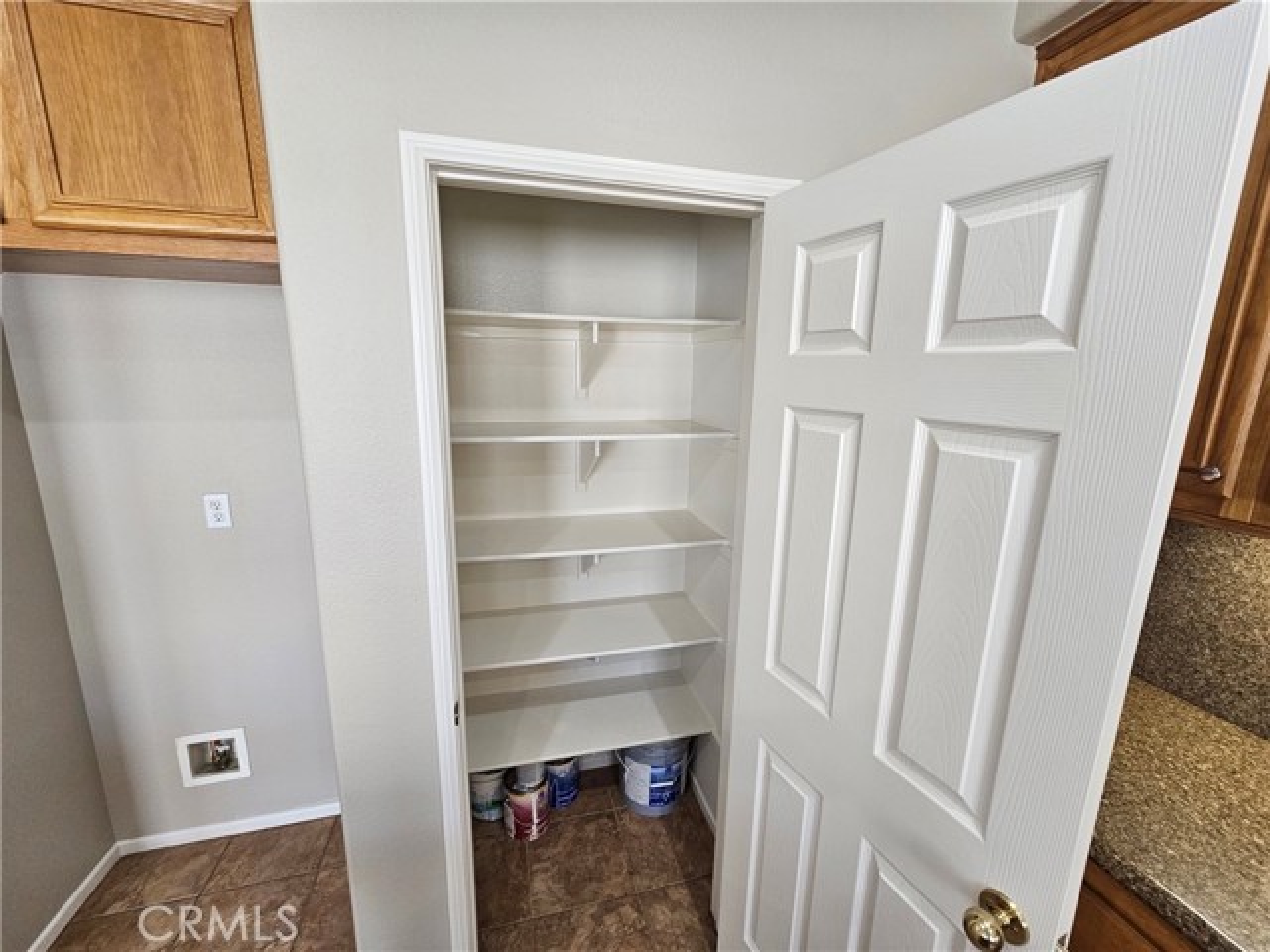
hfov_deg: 106.2
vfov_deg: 89.9
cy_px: 476
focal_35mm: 13
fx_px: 477
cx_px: 635
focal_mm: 2.2
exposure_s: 1/60
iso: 100
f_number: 2.2
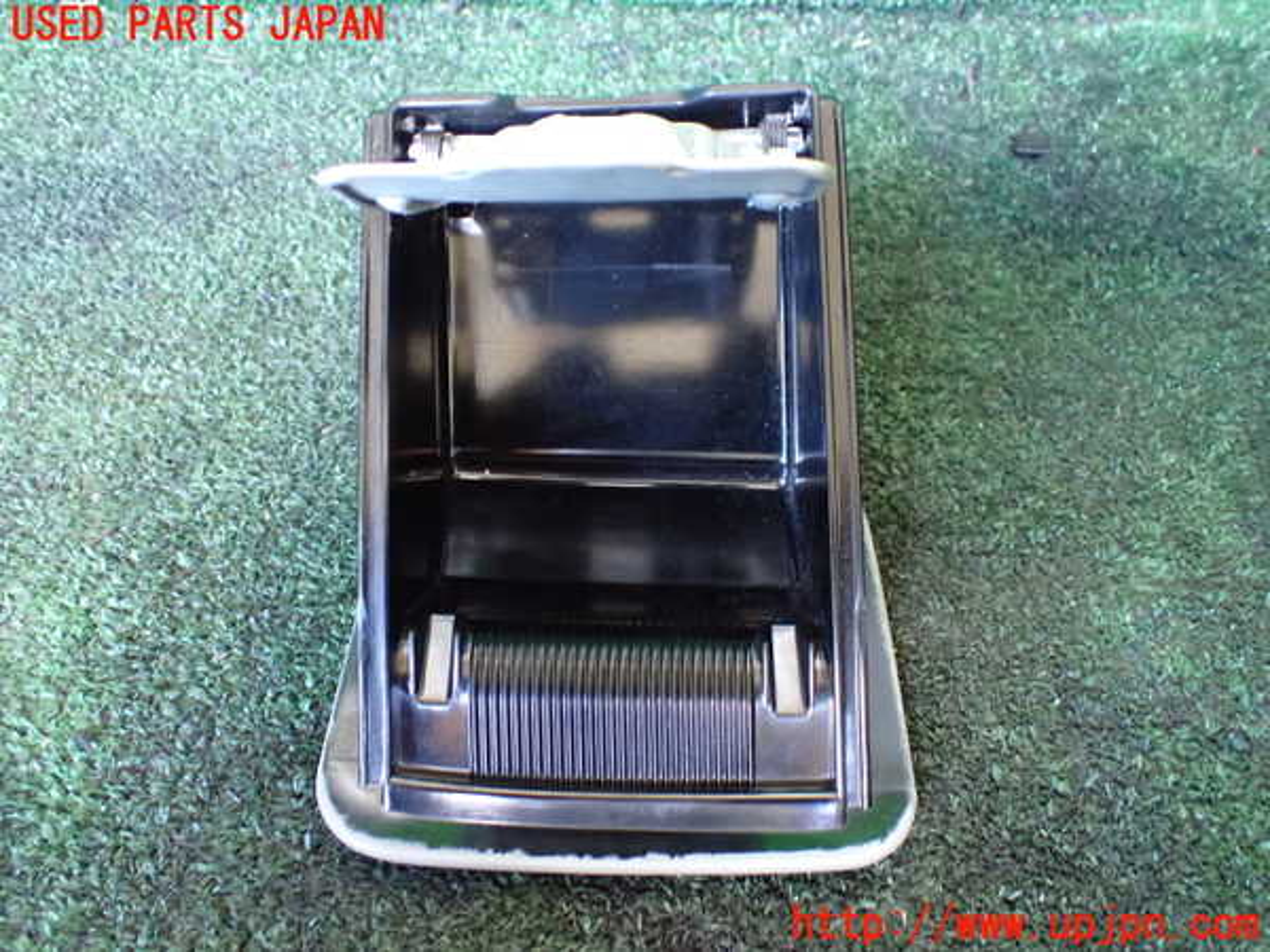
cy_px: 476
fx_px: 1101
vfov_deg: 46.8
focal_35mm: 30
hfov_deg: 60.0
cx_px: 635
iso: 1250
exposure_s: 1/30
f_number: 2.3
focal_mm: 5.4
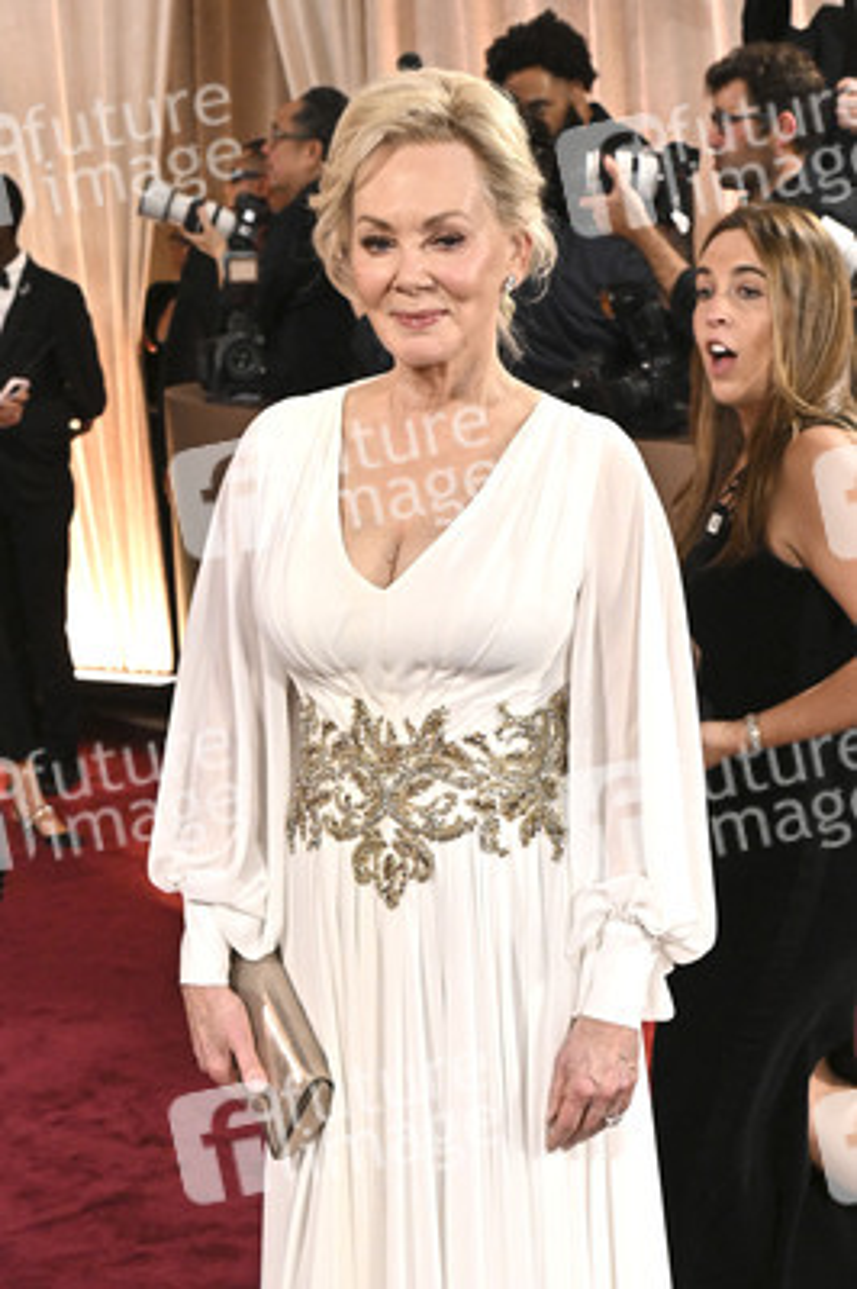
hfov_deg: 34.2
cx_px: 428
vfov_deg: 49.6
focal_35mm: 39
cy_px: 644
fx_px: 1395
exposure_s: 1/320
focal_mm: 39
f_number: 5.6
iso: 2500
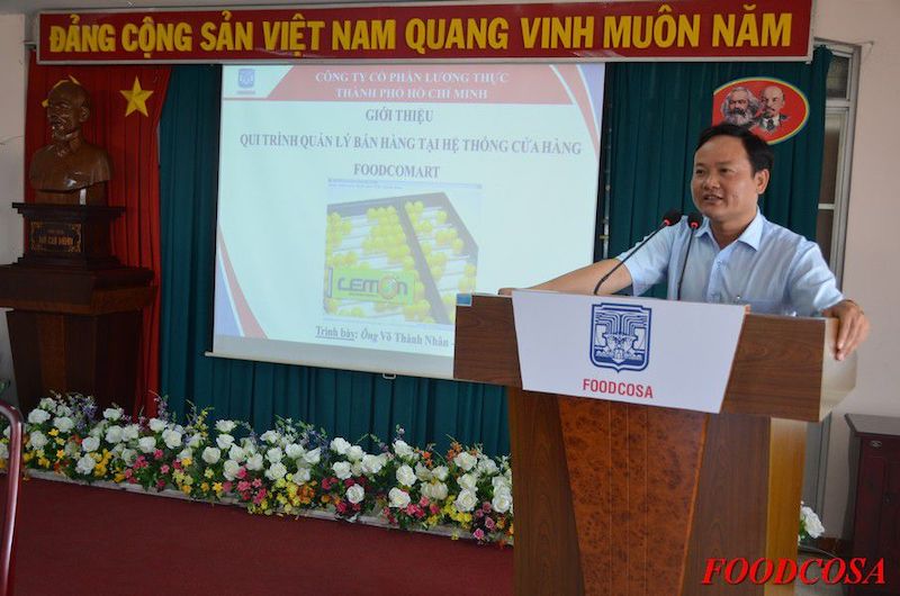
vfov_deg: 36.7
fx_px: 898
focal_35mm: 36
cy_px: 298
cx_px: 450
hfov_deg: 53.2
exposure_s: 1/60
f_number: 4
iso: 400
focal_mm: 24
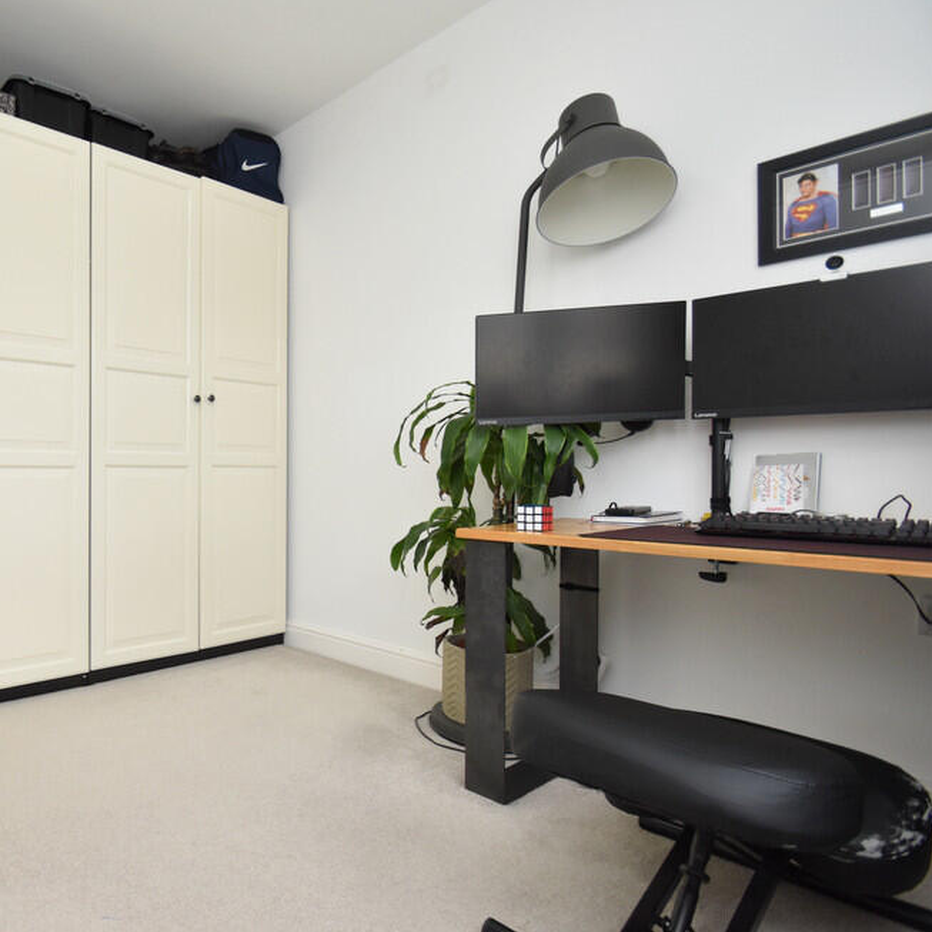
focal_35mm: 20
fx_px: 609
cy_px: 449
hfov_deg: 69.2
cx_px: 217
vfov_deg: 74.8
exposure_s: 1/160
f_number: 4.5
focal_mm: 10
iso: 800
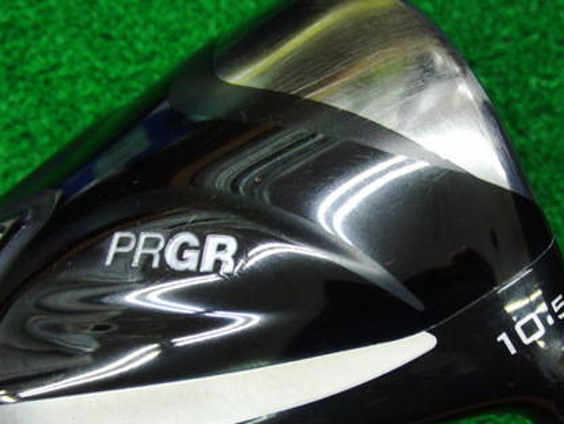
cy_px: 294
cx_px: 370
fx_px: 930
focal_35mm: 57
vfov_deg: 25.5
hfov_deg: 33.5
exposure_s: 1/50
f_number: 3.6
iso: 400
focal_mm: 6.42
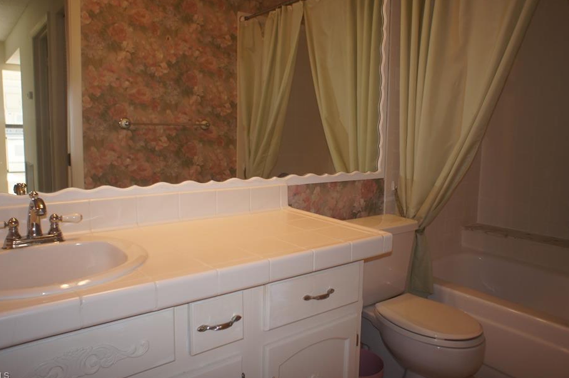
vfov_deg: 47.8
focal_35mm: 27
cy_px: 169
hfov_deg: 67.4
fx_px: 426
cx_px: 283
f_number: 3.2
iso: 200
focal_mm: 16
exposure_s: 1/60
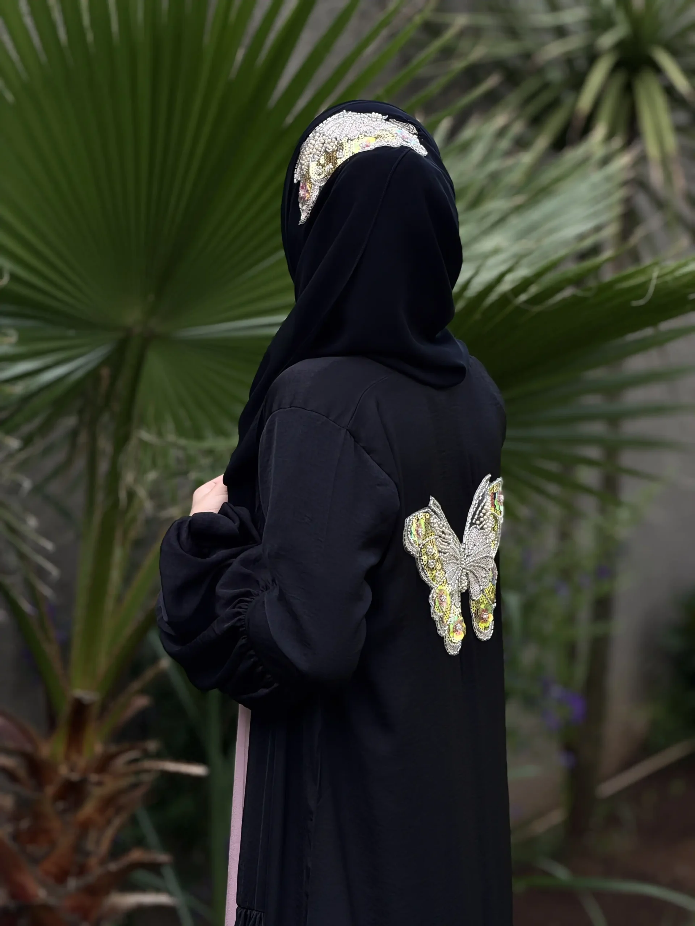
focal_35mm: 100
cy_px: 463
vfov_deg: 19.6
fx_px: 2677
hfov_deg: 14.8
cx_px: 348
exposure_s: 1/502
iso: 50
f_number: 2.8
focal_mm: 16.9
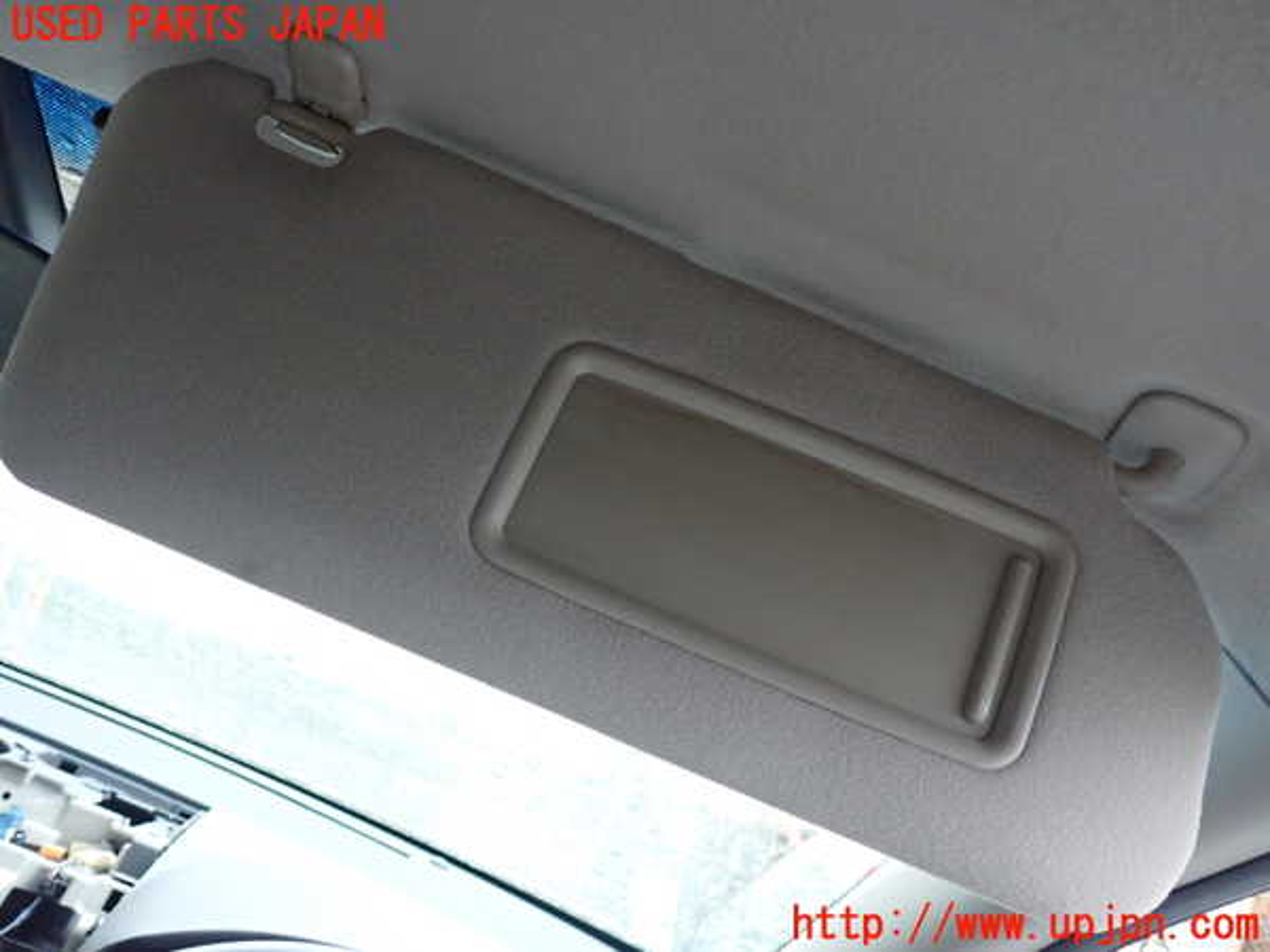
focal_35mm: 30
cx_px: 635
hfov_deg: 60.0
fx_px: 1101
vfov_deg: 46.8
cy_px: 476
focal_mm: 5.4
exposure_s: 1/30
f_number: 2.3
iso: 800
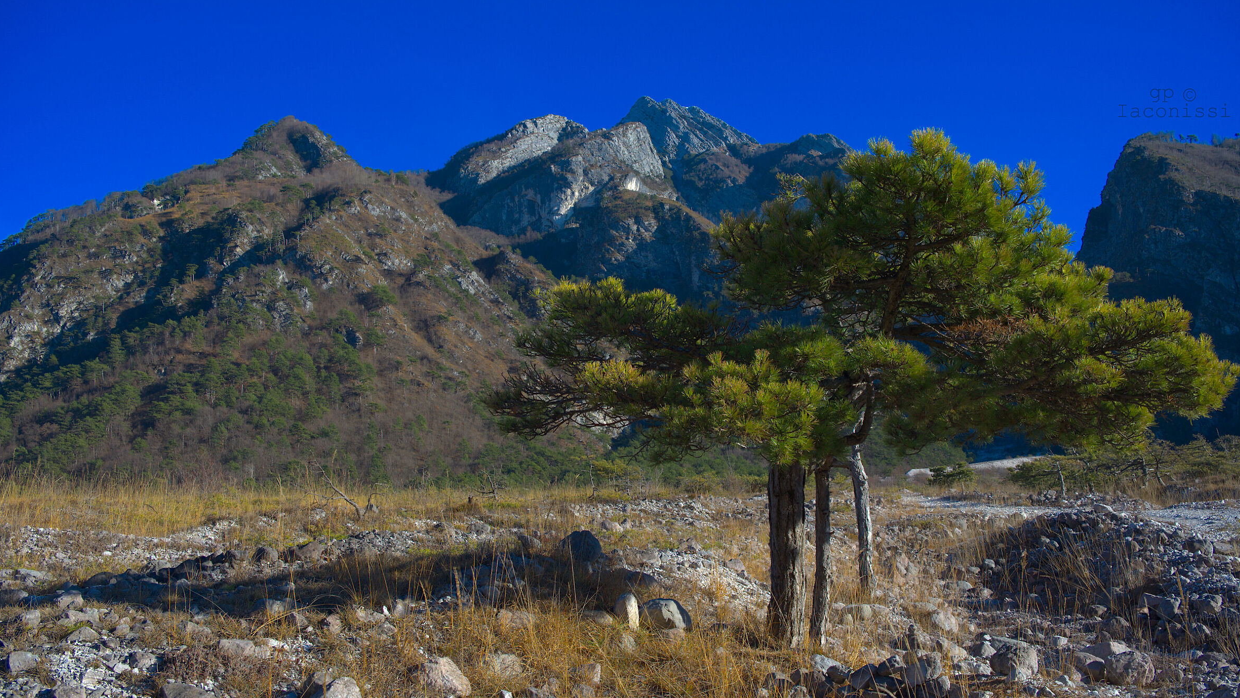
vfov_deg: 34.6
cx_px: 623
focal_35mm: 34
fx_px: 1118
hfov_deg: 58.0
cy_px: 334
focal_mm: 32
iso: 100
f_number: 5
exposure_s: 1/250
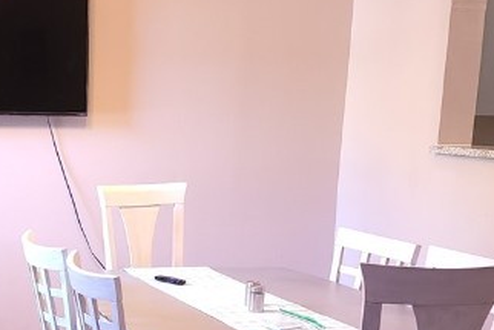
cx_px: 63
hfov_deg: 25.9
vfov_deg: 17.7
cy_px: 298
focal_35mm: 76
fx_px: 1043
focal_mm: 6.4
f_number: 1.8
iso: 100
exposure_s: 1/15
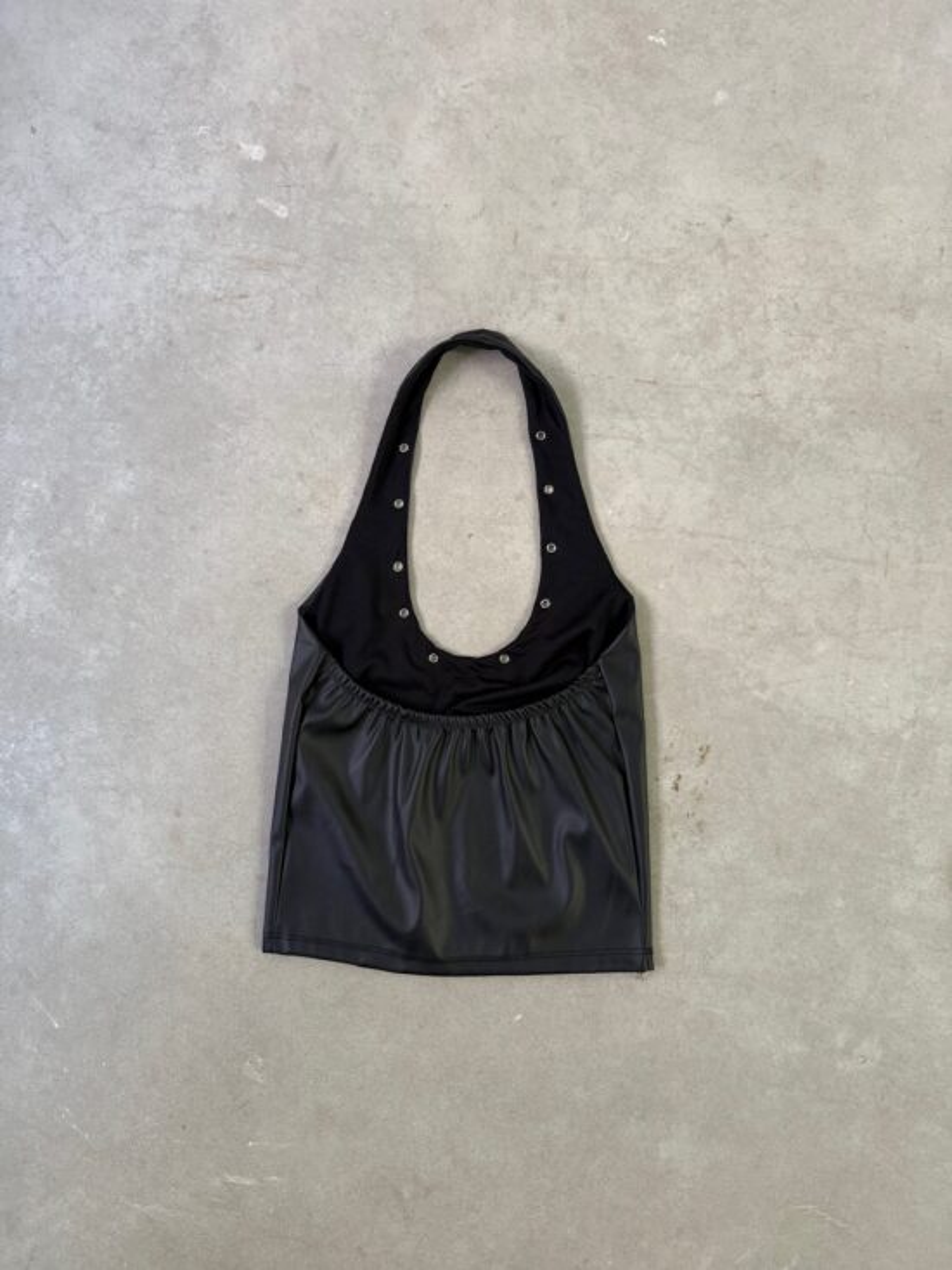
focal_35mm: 24
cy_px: 635
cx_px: 476
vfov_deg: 71.6
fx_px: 880
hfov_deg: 56.8
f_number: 1.78
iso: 250
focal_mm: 6.76
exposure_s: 1/60
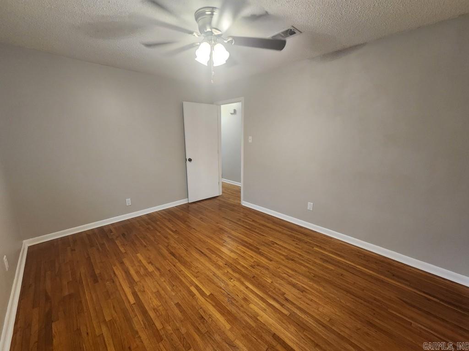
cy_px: 176
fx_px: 176
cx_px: 234
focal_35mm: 13
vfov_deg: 89.9
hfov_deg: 106.2
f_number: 2.2
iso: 400
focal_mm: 2.2
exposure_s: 1/60
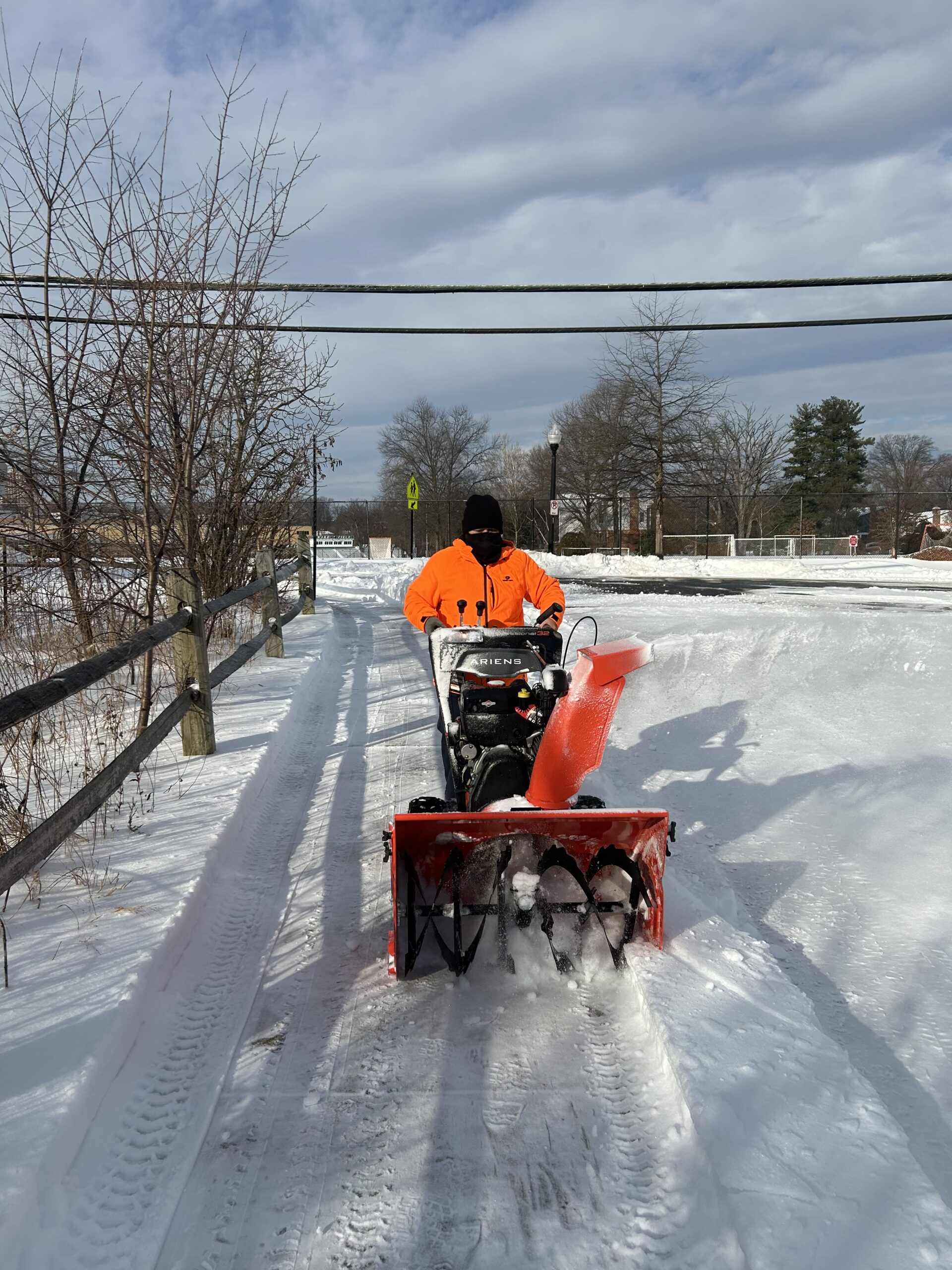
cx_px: 476
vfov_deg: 67.3
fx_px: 953
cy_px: 635
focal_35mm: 26
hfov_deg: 53.1
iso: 50
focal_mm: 5.7
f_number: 1.5
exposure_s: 1/8000
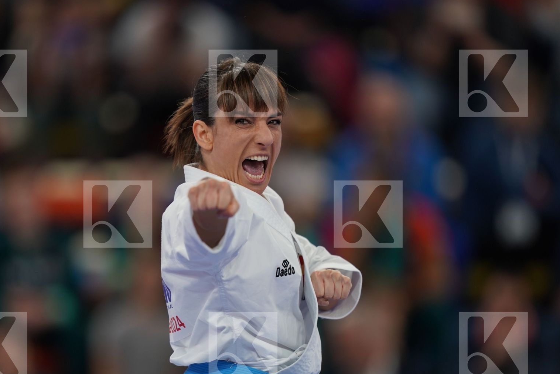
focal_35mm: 475
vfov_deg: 2.9
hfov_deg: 4.3
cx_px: 243
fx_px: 7389
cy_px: 214
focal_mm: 400
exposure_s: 1/320
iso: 640
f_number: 2.8
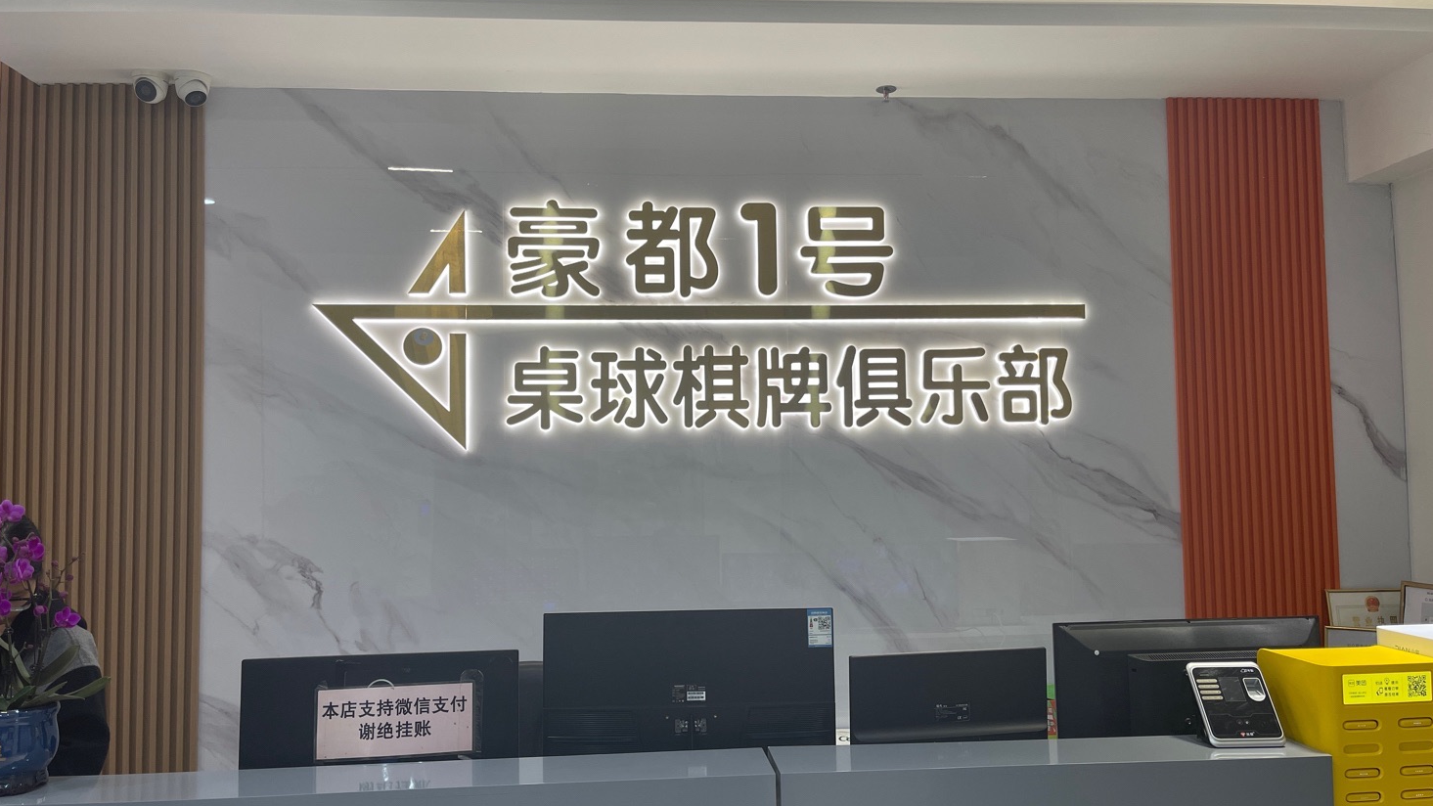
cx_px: 713
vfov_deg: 40.2
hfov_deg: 66.1
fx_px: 1102
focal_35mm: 29
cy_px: 403
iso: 50
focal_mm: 5.1
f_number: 1.6
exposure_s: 1/100
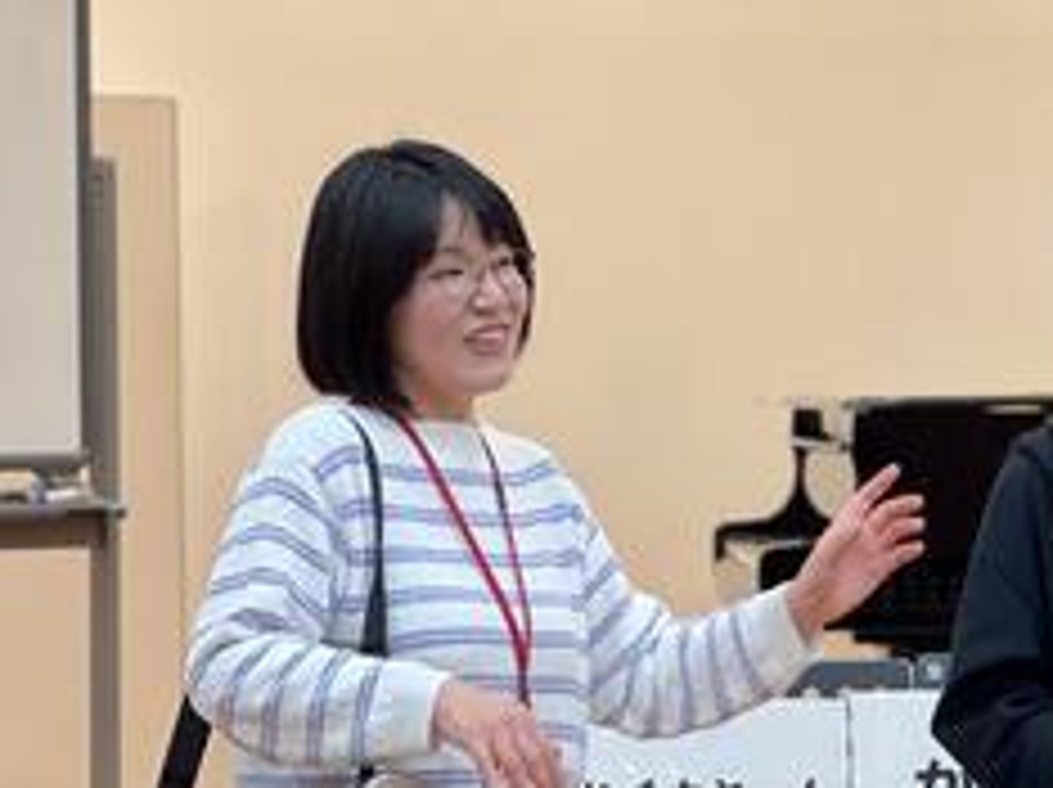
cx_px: 1040
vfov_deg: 9.4
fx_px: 4801
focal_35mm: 158
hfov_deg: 12.4
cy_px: 630
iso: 125
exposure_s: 1/40
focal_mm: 9
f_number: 2.8
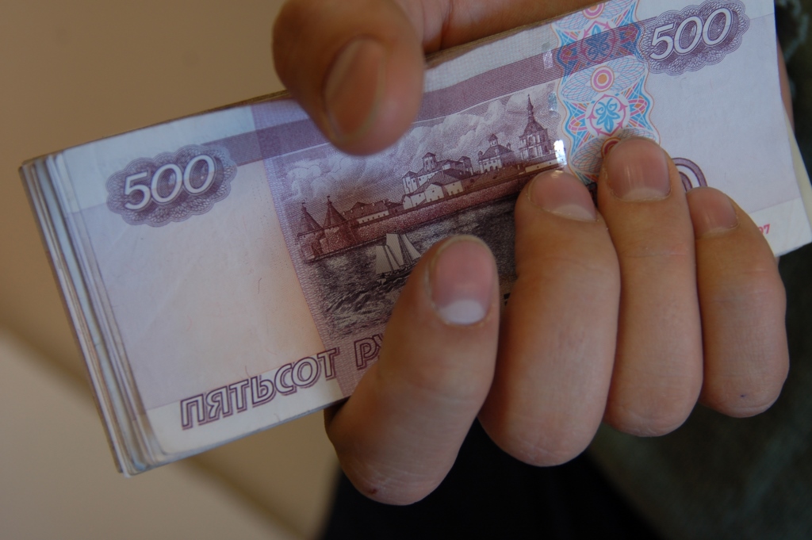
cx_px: 406
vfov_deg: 22.6
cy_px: 270
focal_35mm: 60
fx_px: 1352
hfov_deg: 33.4
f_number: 4.2
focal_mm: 40
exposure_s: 1/40
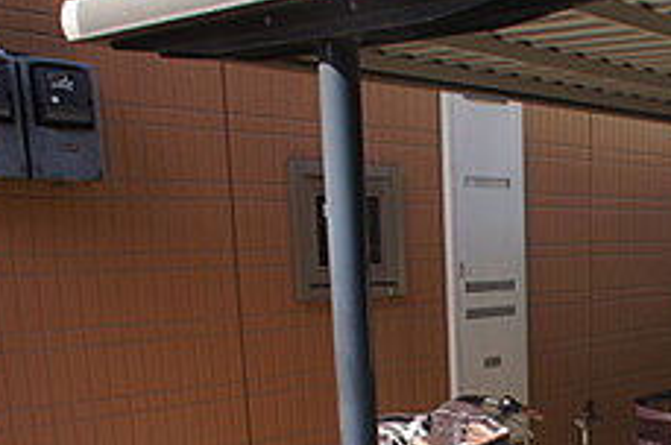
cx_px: 662
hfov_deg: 28.4
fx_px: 1247
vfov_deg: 19.6
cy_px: 461
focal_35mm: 67
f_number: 7.1
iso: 200
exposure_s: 1/200
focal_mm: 16
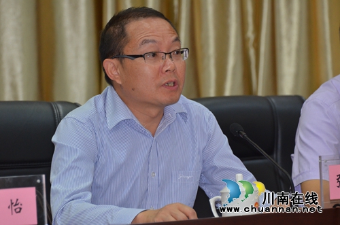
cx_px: 170
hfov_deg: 8.6
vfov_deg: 5.7
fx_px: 2262
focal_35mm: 240
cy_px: 112
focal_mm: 160
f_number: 5.6
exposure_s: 1/60
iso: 1250
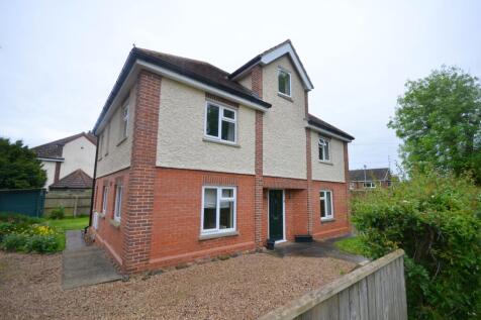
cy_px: 160
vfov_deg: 77.3
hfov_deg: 100.4
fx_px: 200
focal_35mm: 15
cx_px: 240
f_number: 5.6
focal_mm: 10
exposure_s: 1/125
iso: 200
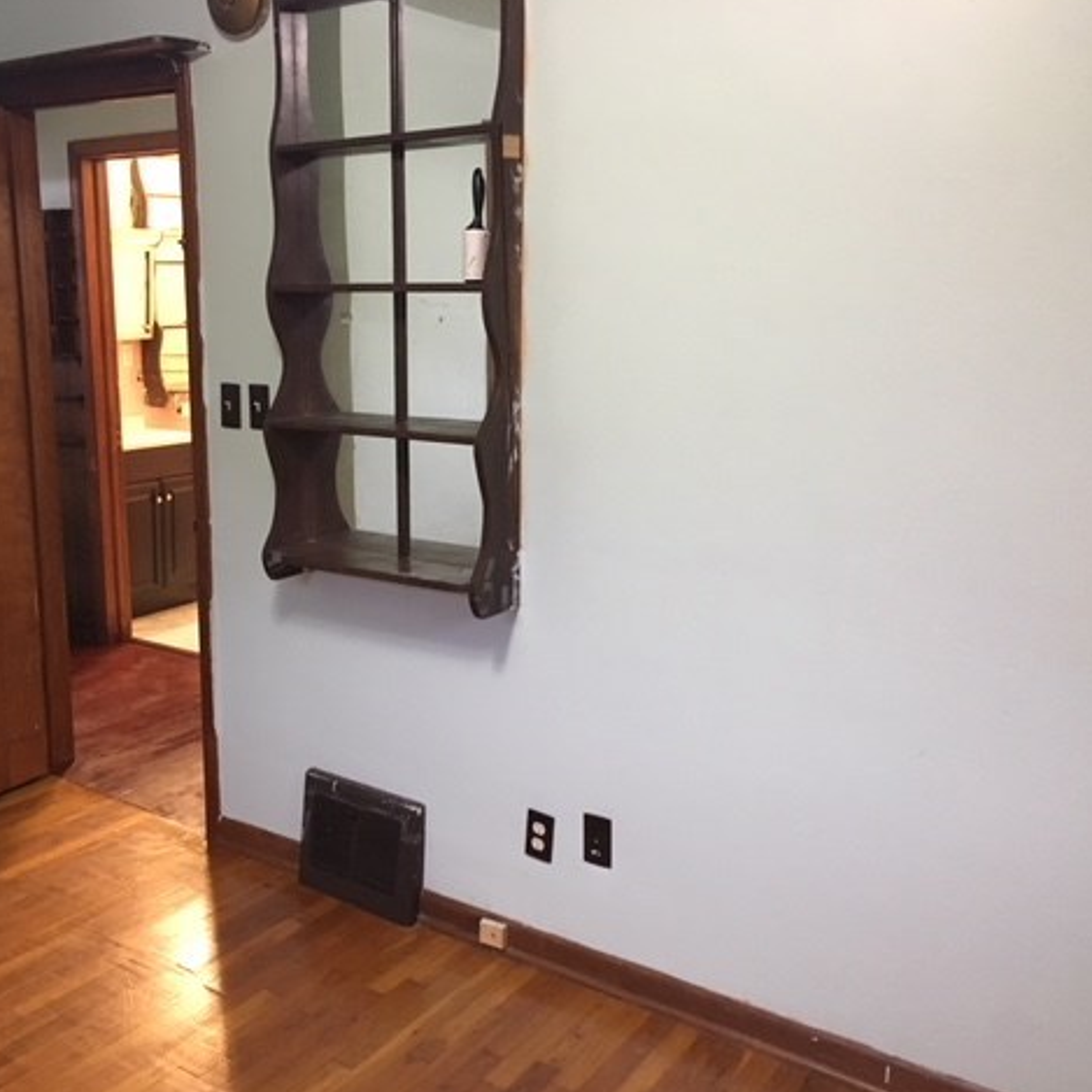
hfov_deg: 46.9
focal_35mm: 35
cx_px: 435
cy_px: 543
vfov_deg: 47.2
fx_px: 1249
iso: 200
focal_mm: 4.15
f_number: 2.2
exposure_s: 1/20
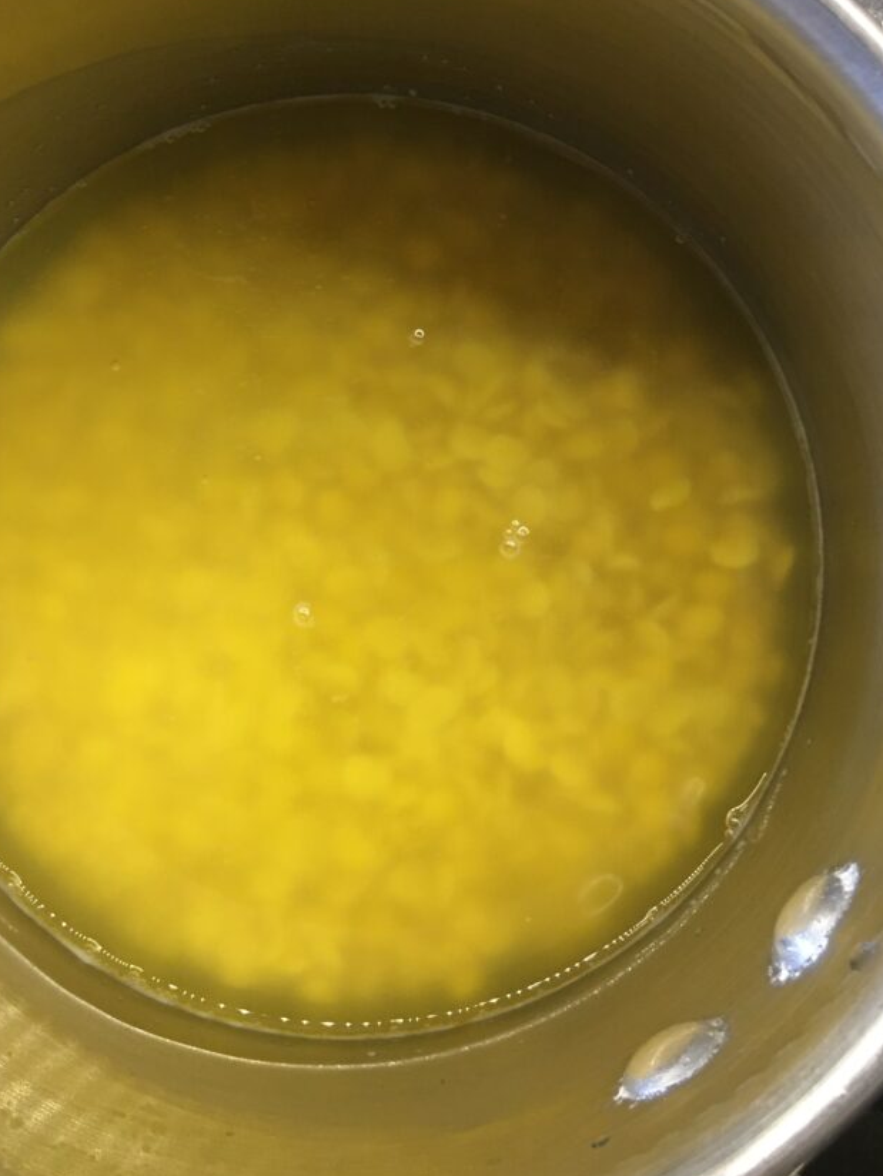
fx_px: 1224
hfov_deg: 39.6
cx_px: 395
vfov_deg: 51.2
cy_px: 509
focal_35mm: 36
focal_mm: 4.15
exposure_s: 1/10
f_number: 2.2
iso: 100
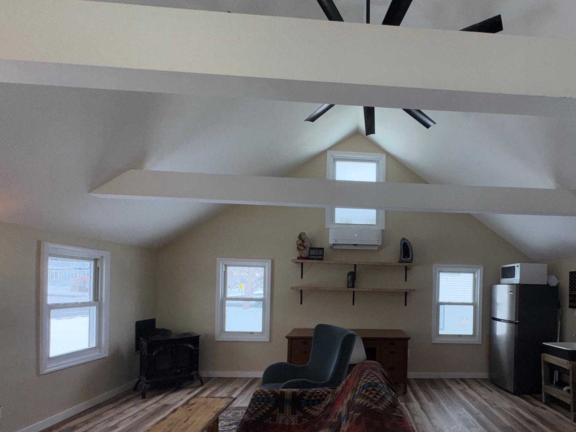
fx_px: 316
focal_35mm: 19
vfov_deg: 66.9
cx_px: 378
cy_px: 287
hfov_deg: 82.2
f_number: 2.2
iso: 32
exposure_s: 1/318
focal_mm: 2.22
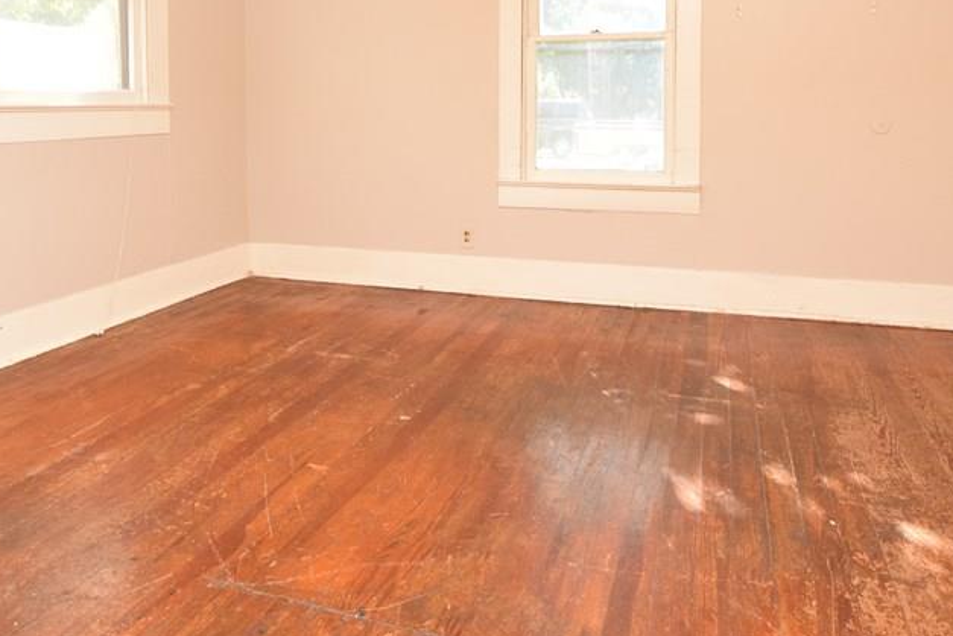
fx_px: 688
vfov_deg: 46.8
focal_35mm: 26
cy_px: 123
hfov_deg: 69.3
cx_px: 509
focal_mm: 10
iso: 1600
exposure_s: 1/80
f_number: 8
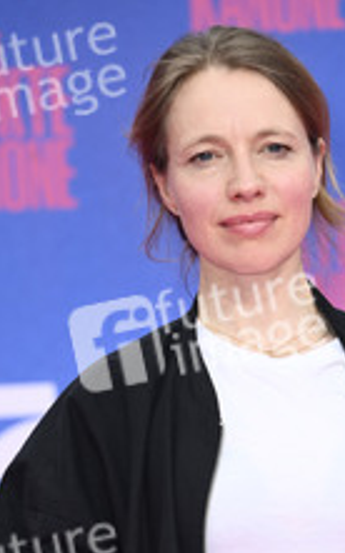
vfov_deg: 6.0
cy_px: 458
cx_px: 270
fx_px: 5269
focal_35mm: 350
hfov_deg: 3.7
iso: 250
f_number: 6.3
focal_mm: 190
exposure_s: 1/250
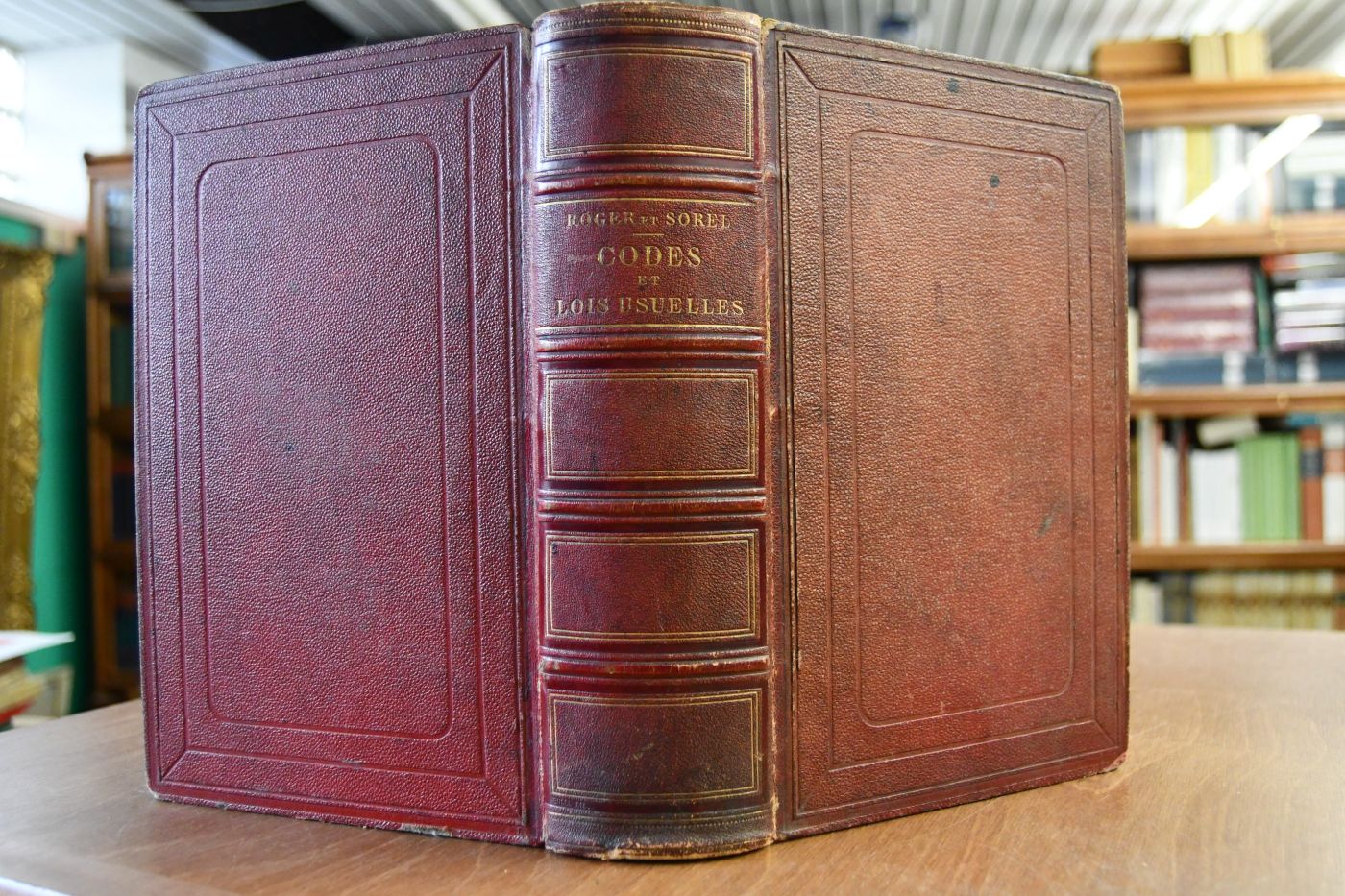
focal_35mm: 33
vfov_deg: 40.0
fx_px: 1233
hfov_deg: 57.2
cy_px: 448
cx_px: 672
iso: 2800
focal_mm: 22
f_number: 3.5
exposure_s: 1/125
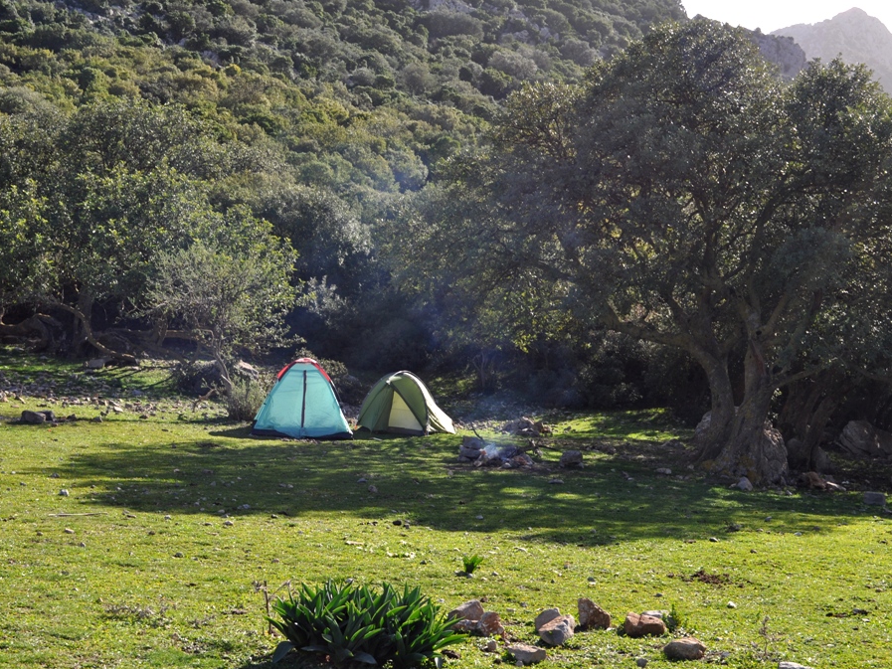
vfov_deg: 25.4
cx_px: 452
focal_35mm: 58
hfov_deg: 33.5
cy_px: 334
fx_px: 1483
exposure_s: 1/250
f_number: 8
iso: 200
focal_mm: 35
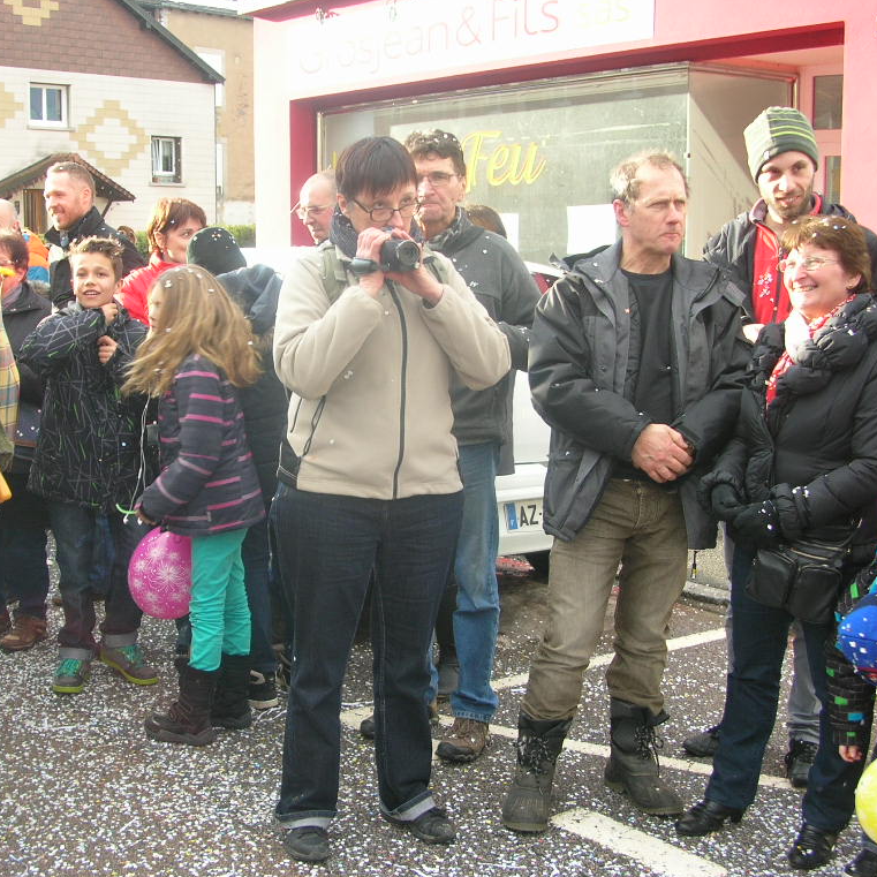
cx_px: 373
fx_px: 1261
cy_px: 437
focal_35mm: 44
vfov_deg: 38.3
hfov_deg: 38.3
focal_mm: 6.2
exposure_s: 1/110
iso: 50
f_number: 2.9
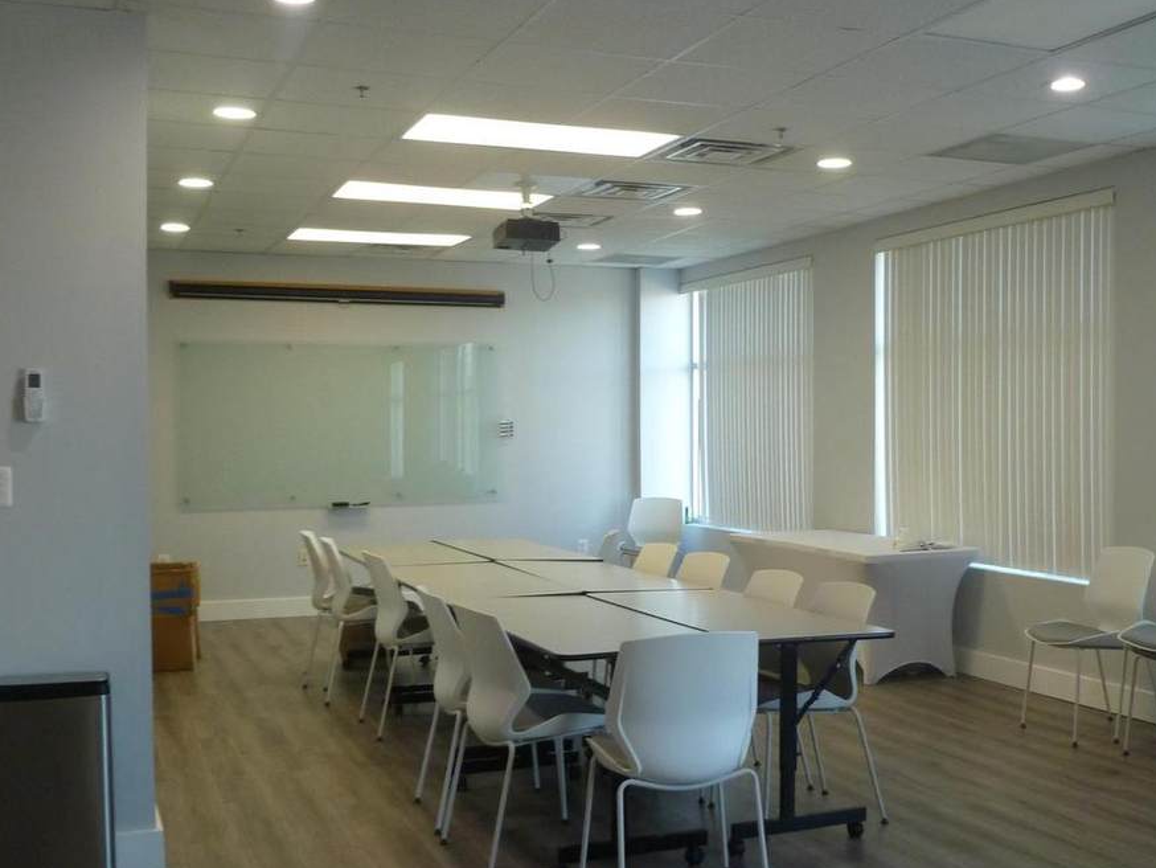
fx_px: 1370
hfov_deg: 45.3
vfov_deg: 35.1
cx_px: 730
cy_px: 482
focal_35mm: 41
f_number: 3.3
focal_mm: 5
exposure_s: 1/30
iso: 200
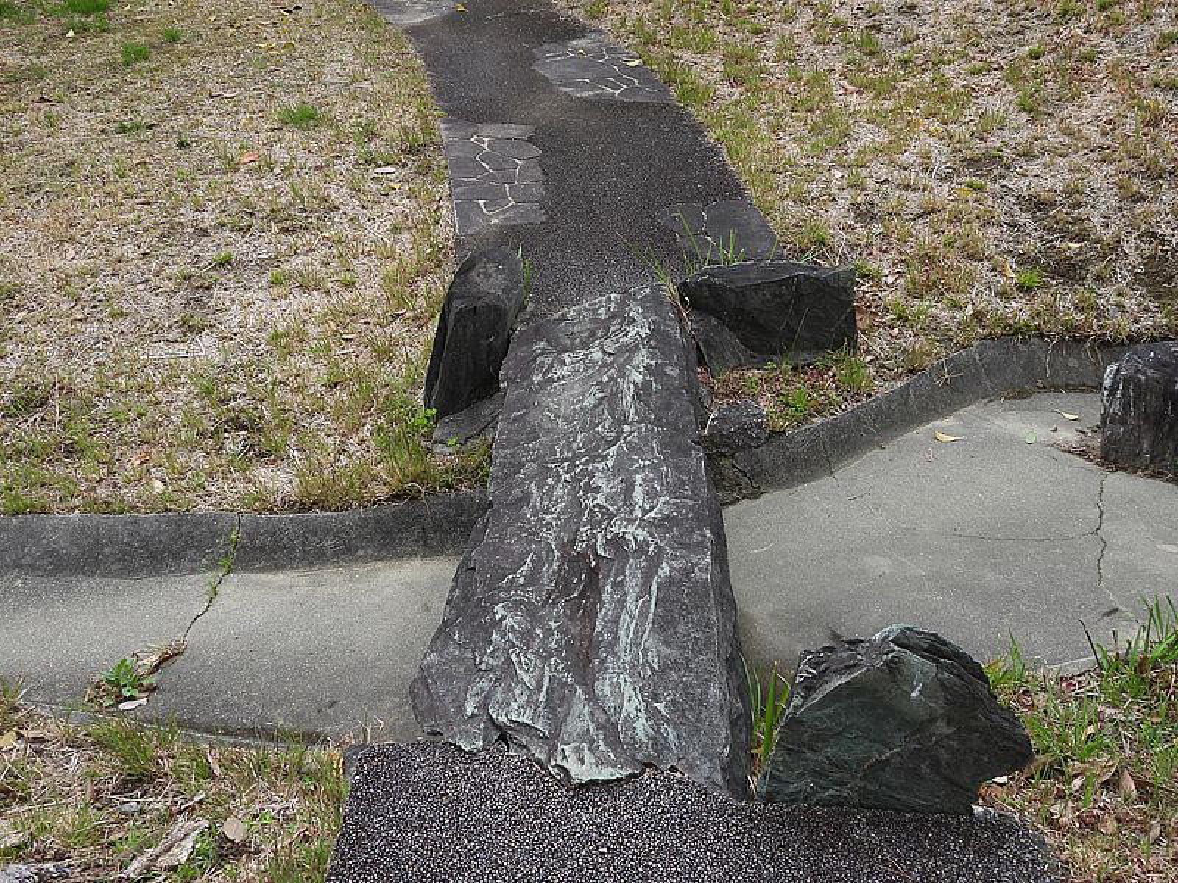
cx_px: 589
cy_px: 442
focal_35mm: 35
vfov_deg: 40.7
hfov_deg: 52.6
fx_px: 1191
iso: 100
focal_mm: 6.2
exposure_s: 1/200
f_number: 3.2
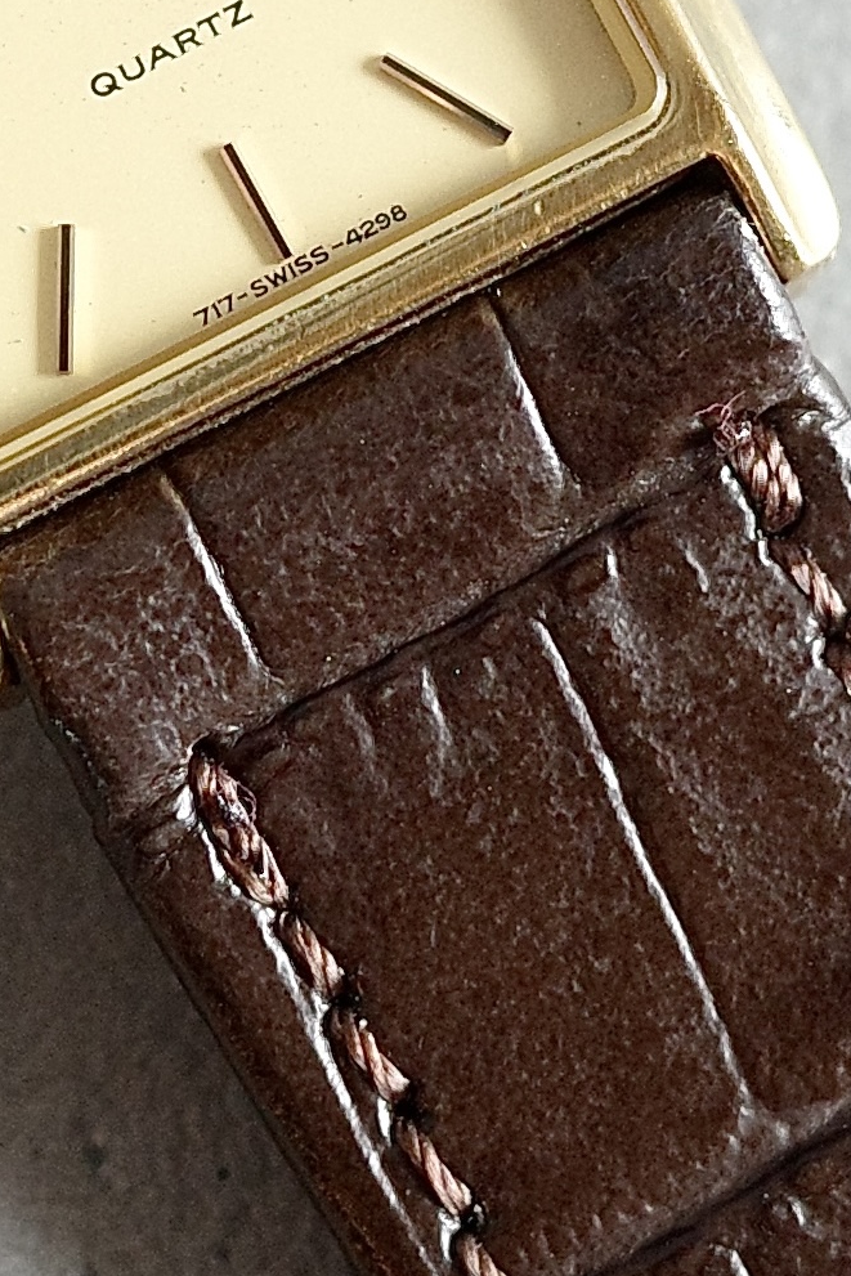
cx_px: 171
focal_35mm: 214
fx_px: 7585
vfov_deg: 9.6
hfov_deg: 6.4
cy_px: 162
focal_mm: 26
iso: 800
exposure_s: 1/60
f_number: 2.8
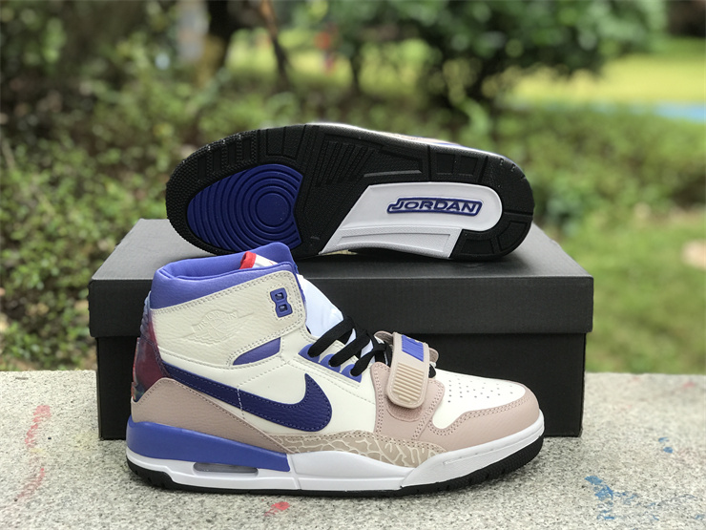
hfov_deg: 33.8
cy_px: 265
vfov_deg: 25.7
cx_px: 353
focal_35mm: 57
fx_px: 1163
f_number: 2.8
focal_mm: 6.6
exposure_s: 1/50
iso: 32
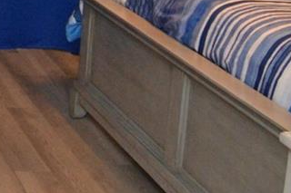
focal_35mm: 90
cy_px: -77
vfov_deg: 14.4
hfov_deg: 17.6
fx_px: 727
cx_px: -255
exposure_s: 1/60
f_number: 4
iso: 1800
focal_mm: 12
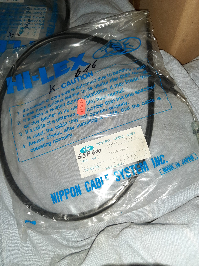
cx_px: 100
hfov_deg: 53.1
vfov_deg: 67.3
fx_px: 199
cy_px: 133
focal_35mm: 26
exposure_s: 1/20
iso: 800
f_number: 1.7
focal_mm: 3.93
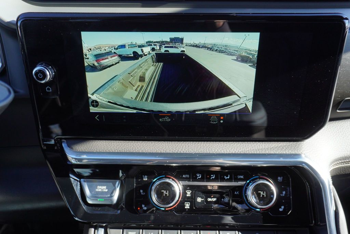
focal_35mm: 28
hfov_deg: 64.5
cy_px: 117
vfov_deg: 45.7
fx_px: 277
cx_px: 175
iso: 320
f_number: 4
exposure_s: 1/320
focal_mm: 19
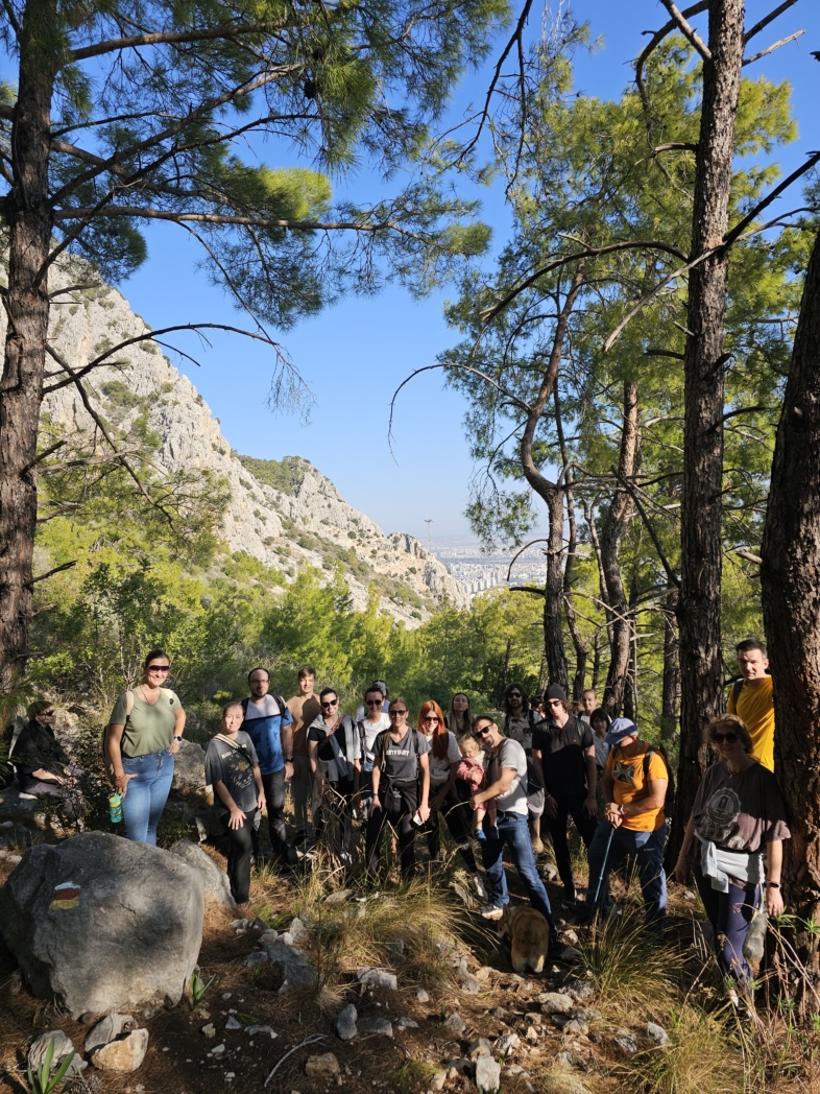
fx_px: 726
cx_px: 410
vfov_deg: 73.9
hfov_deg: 58.9
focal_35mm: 23
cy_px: 547
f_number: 1.7
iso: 10
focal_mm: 6.3
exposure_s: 1/547
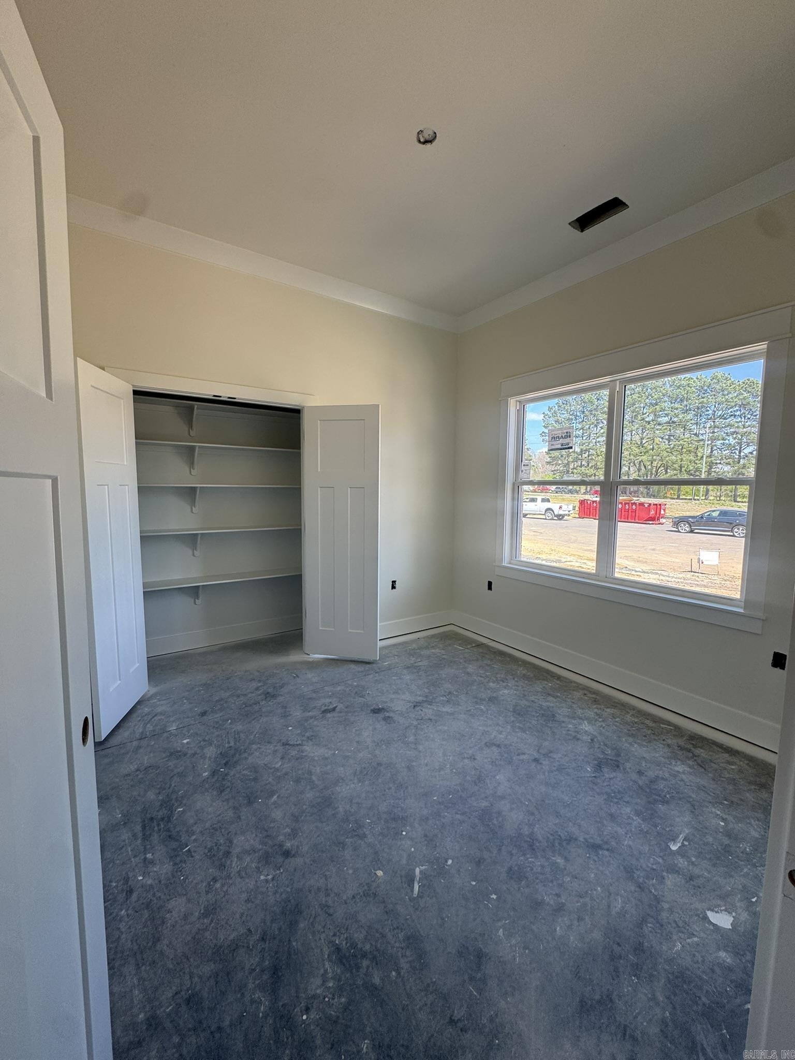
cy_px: 530
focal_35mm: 14
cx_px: 398
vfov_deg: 102.1
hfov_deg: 85.7
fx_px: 429
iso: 40
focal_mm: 2.22
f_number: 2.2
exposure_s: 1/99
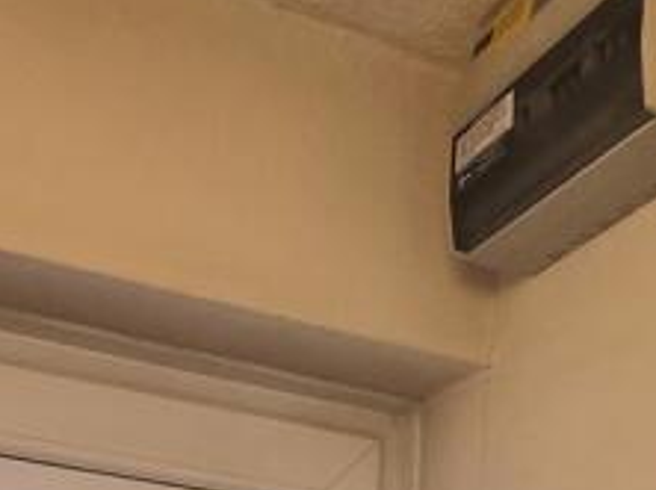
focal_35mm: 60
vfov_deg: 17.7
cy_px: 959
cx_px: 325
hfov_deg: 32.2
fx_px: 1136
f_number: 2.2
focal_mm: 2.2
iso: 125
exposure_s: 1/50
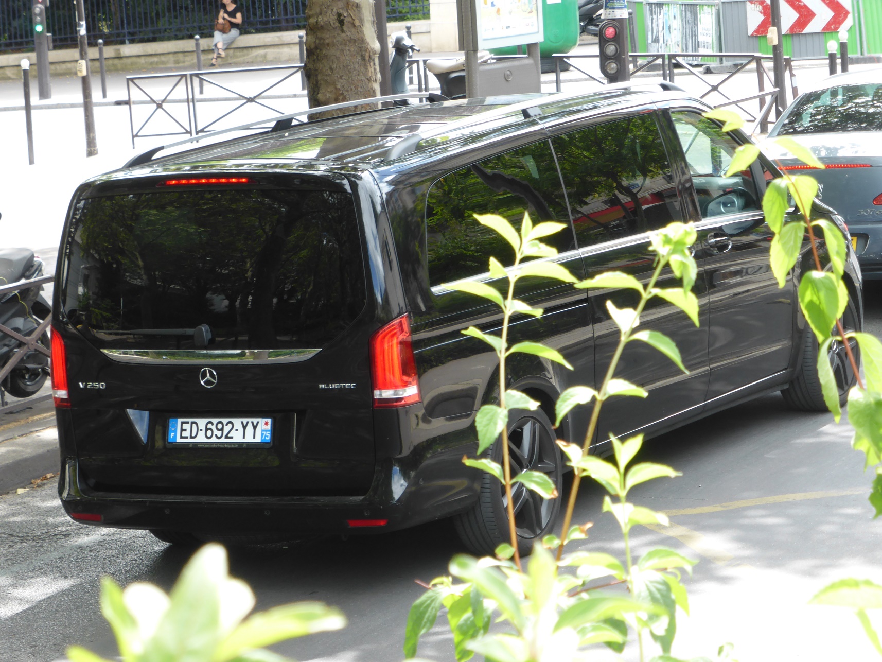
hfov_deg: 15.3
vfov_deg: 11.5
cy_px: 331
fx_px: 3287
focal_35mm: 129
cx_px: 441
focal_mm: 23.1
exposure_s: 1/80
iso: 125
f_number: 5.4
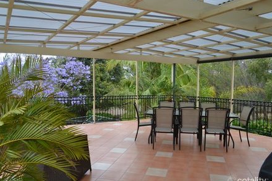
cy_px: 96
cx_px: 130
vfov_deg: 44.8
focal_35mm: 29
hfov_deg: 63.7
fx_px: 219
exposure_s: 1/125
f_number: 5.6
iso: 100
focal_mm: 18
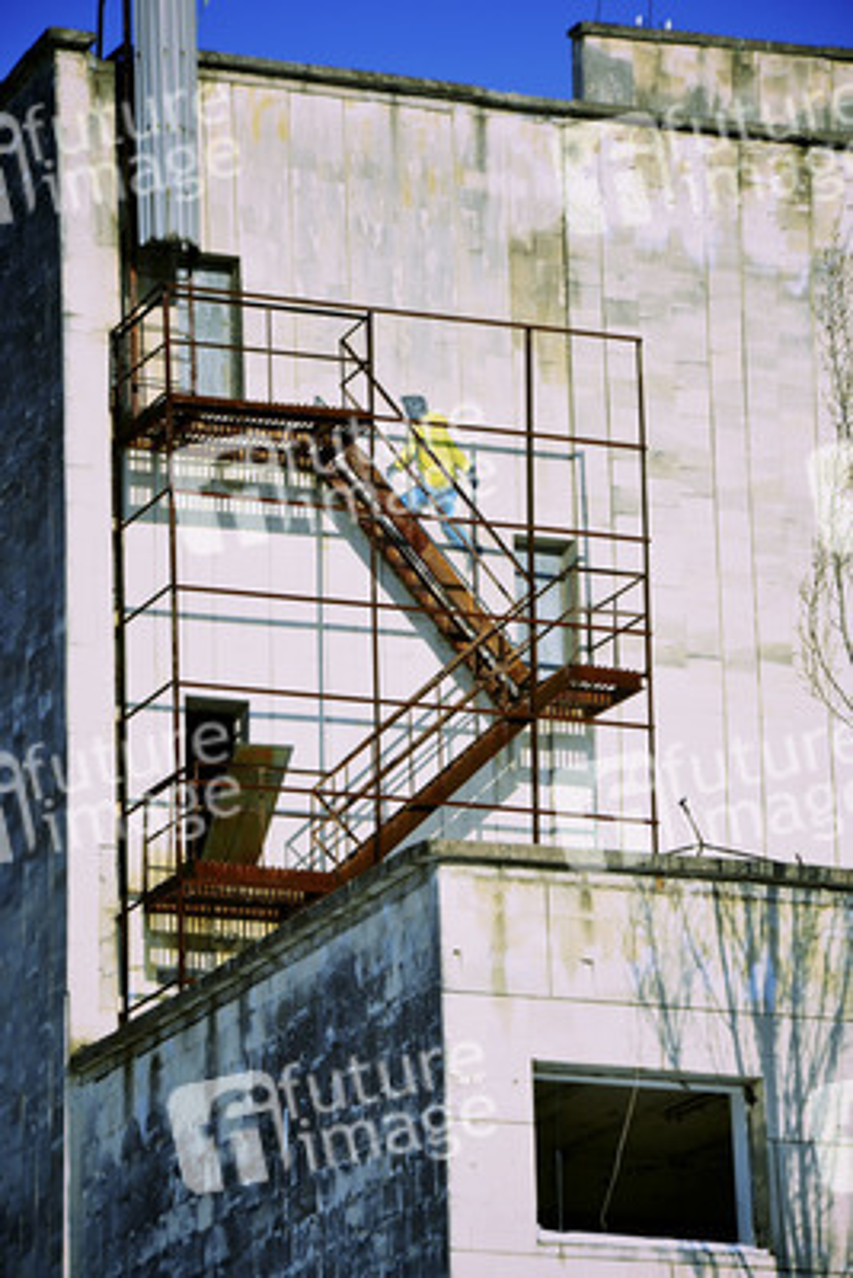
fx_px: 5593
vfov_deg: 13.0
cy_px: 639
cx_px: 426
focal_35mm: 158
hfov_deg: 8.7
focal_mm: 105
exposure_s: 1/500
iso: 200
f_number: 11
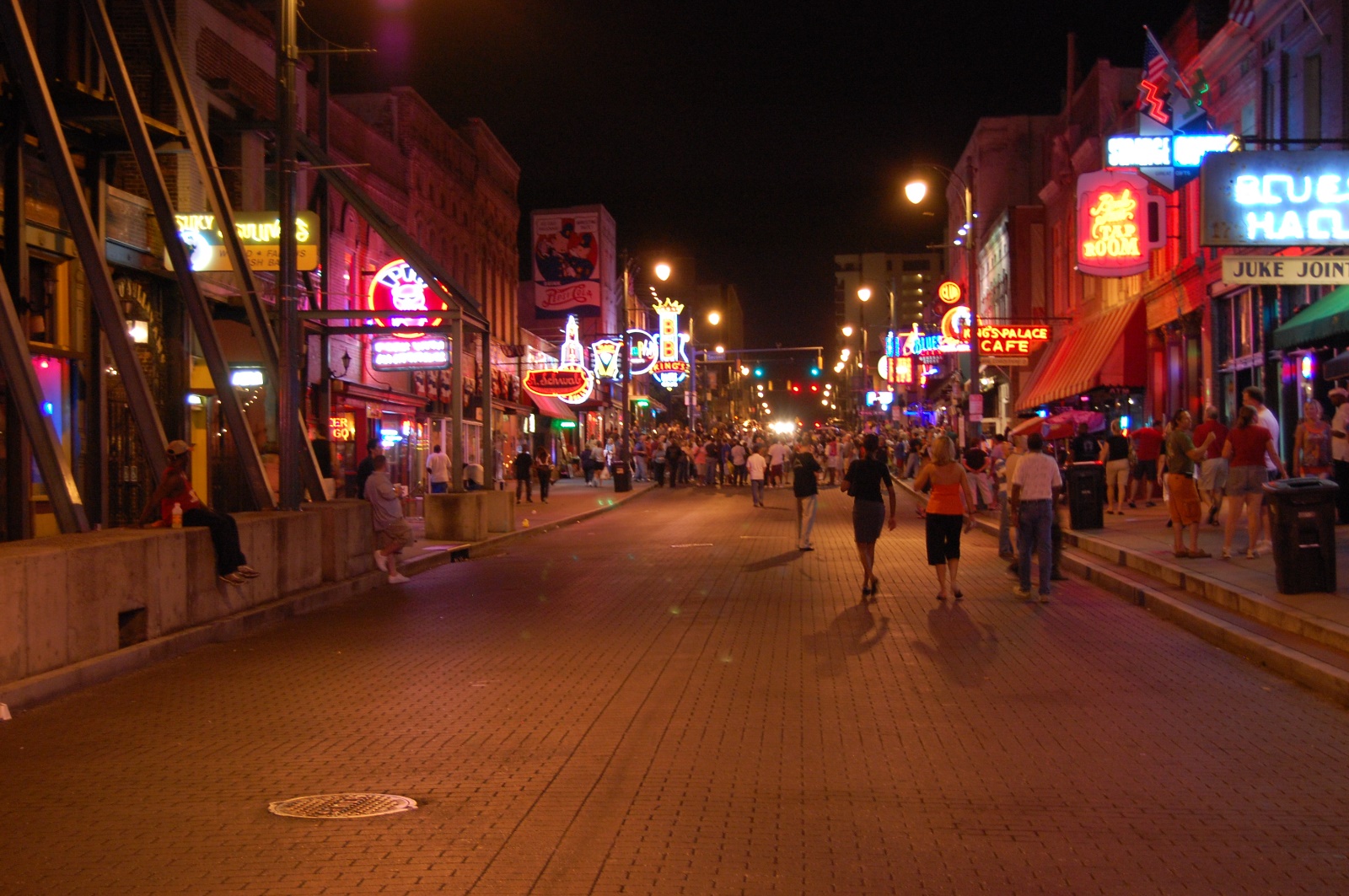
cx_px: 674
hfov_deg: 37.9
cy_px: 448
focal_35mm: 52
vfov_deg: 25.7
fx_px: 1965
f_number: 4.8
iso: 800
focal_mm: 35
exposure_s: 1/13
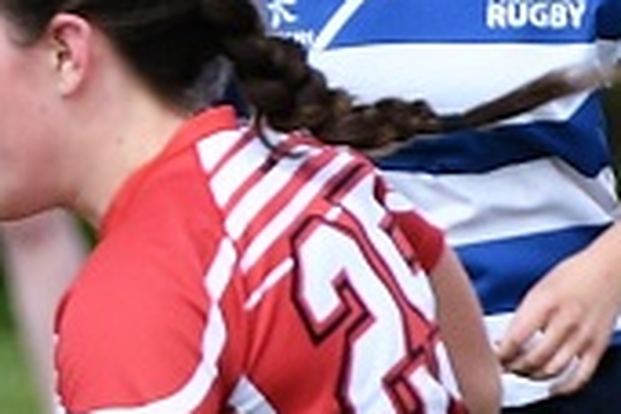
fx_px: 29185
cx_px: -1037
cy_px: 663
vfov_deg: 0.8
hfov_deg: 1.2
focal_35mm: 1692
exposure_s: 1/1000
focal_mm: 200
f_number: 4
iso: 220
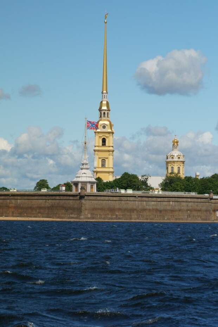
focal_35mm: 128
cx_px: 109
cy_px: 164
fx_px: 1158
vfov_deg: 16.1
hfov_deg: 10.8
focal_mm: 85
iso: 200
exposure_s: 1/400
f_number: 9
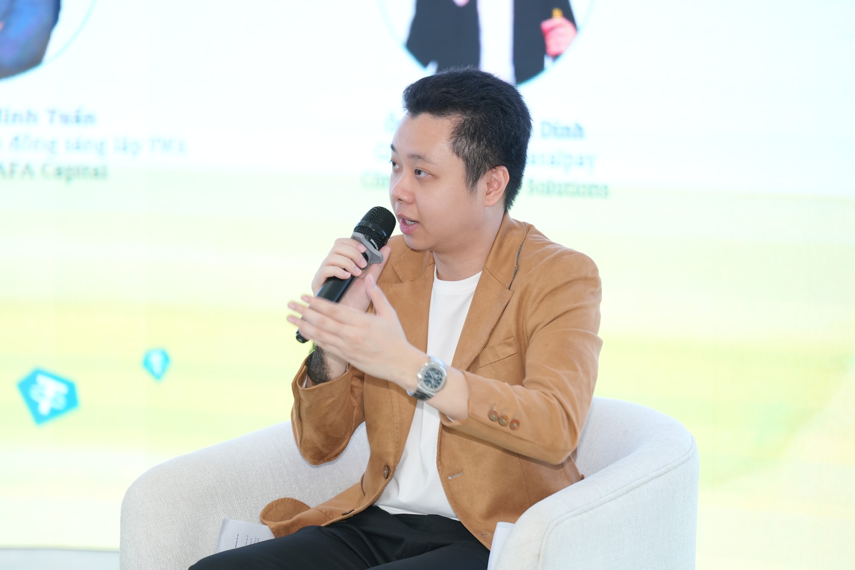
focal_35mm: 171
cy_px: 285
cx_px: 428
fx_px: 4061
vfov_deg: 8.0
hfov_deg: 12.0
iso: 500
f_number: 2.8
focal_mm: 171
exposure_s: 1/200
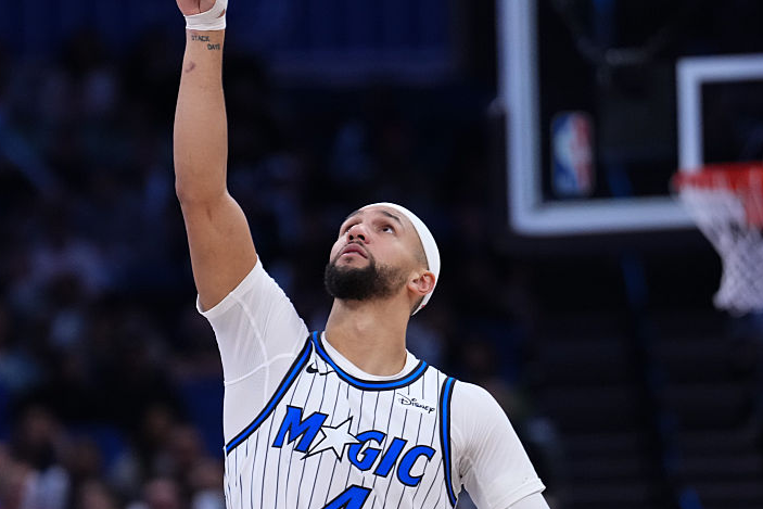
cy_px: 265
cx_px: 314
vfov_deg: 3.1
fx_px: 9263
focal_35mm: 437
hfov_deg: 4.7
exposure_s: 1/1600
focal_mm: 200
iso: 3200
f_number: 2.8
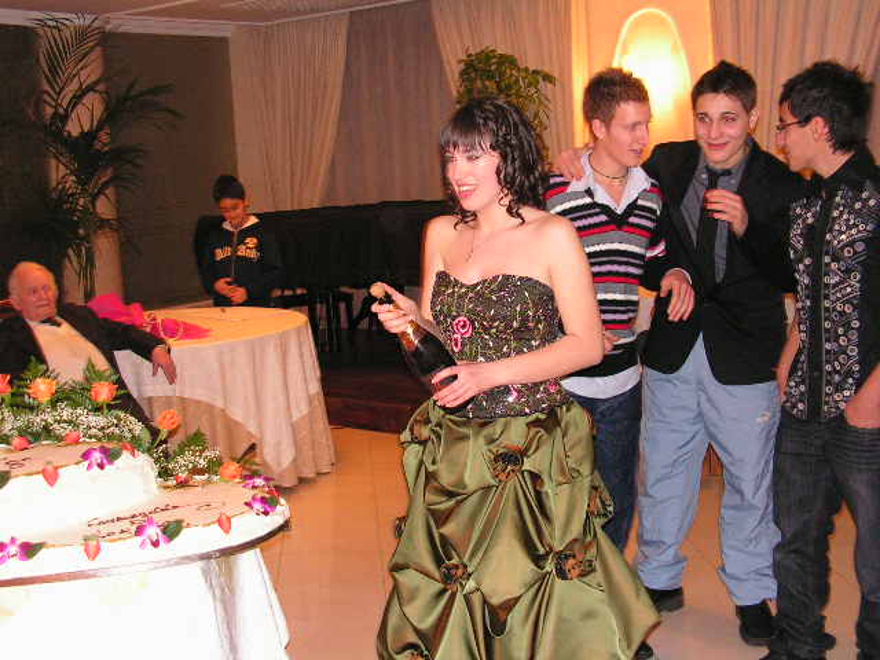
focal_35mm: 45
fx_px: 1144
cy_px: 330
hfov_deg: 42.1
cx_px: 440
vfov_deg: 32.2
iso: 200
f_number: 3.2
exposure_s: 1/40
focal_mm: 7.6
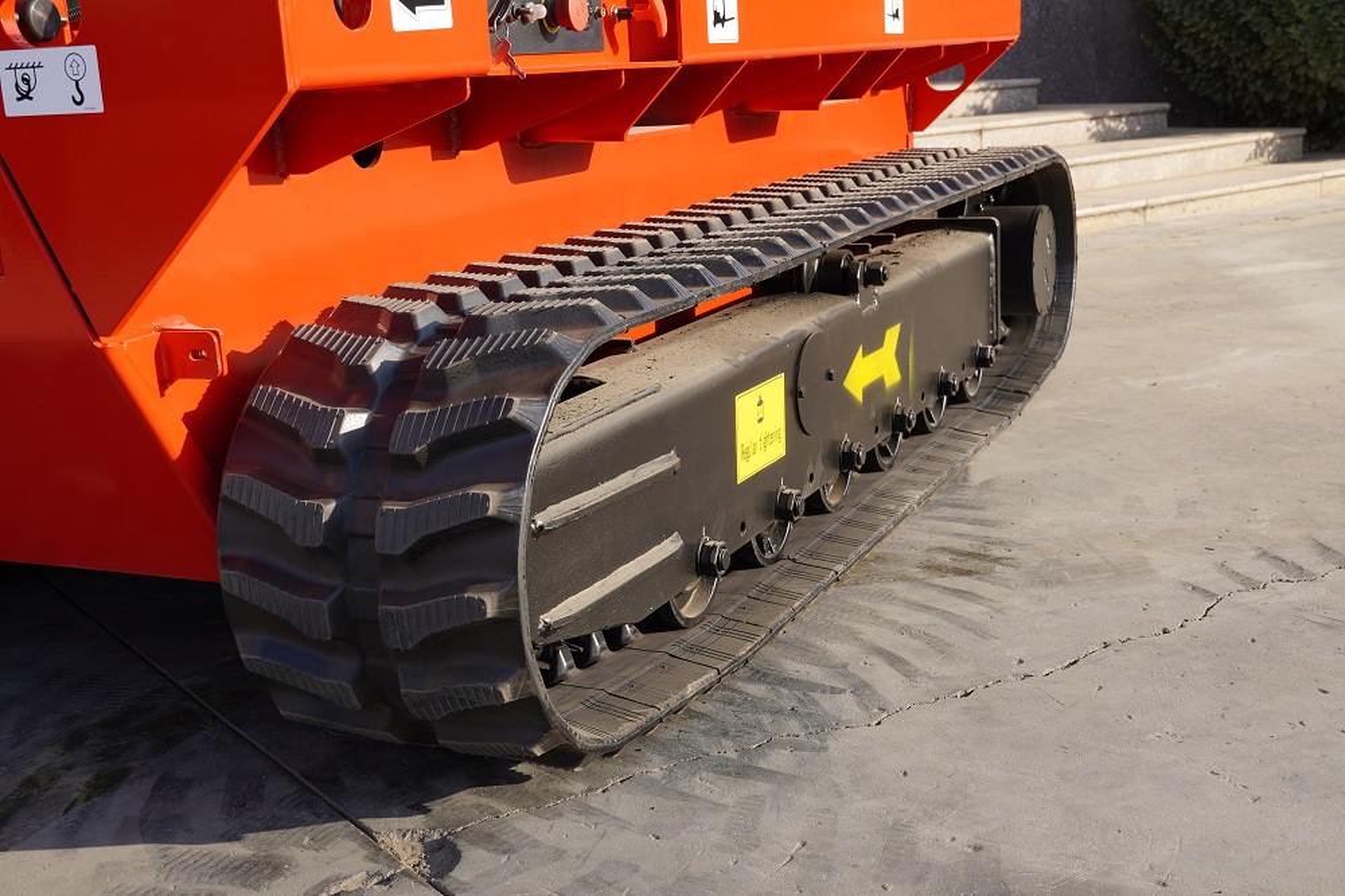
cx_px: 672
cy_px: 448
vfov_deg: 29.8
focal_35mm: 45
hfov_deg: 43.6
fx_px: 1681
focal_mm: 30
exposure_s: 1/125
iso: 100
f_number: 7.1
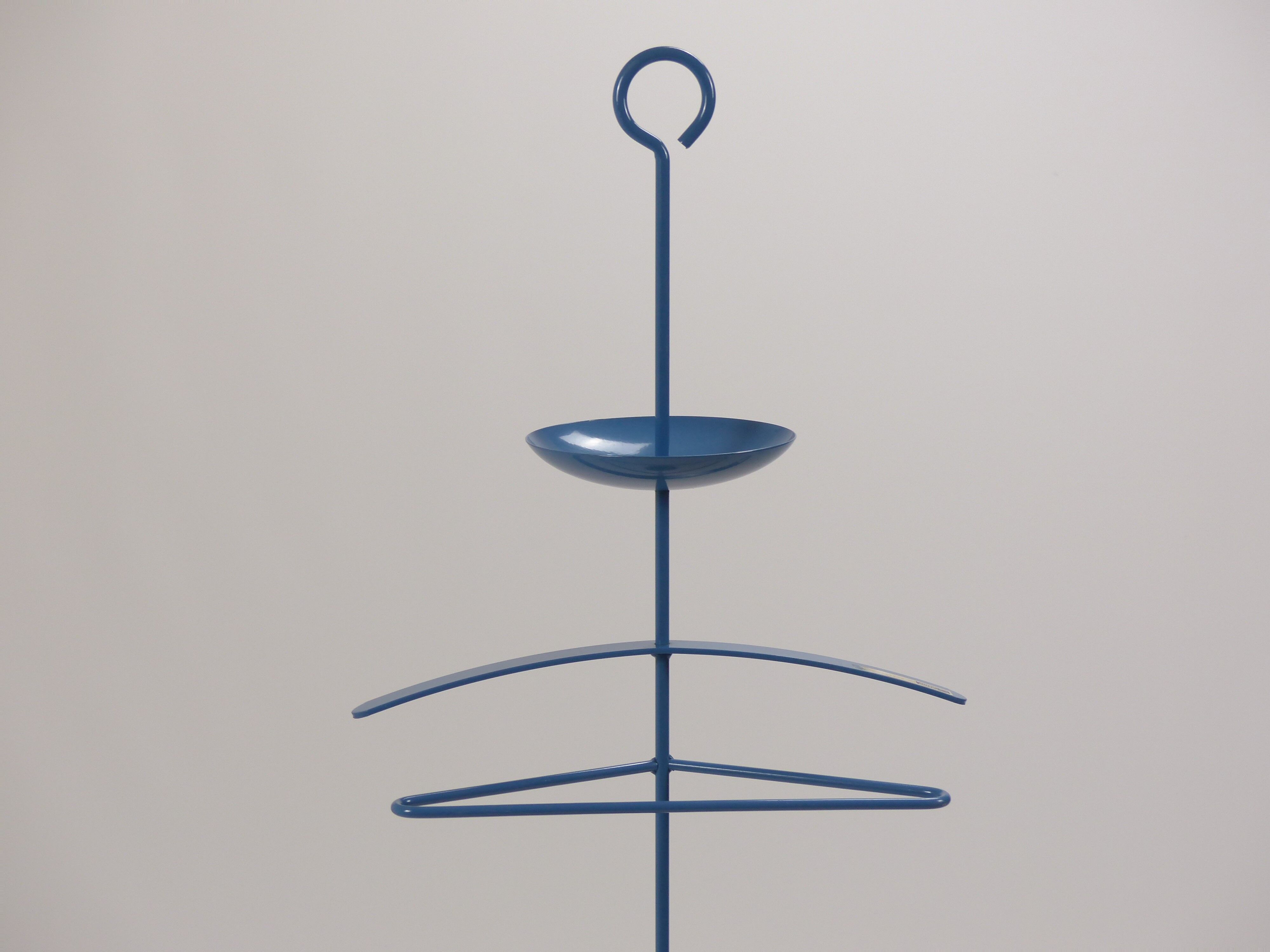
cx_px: 635
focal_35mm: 81
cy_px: 476
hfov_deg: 24.1
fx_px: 2972
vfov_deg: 18.2
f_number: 2.8
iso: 100
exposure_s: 1/30
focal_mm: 14.5
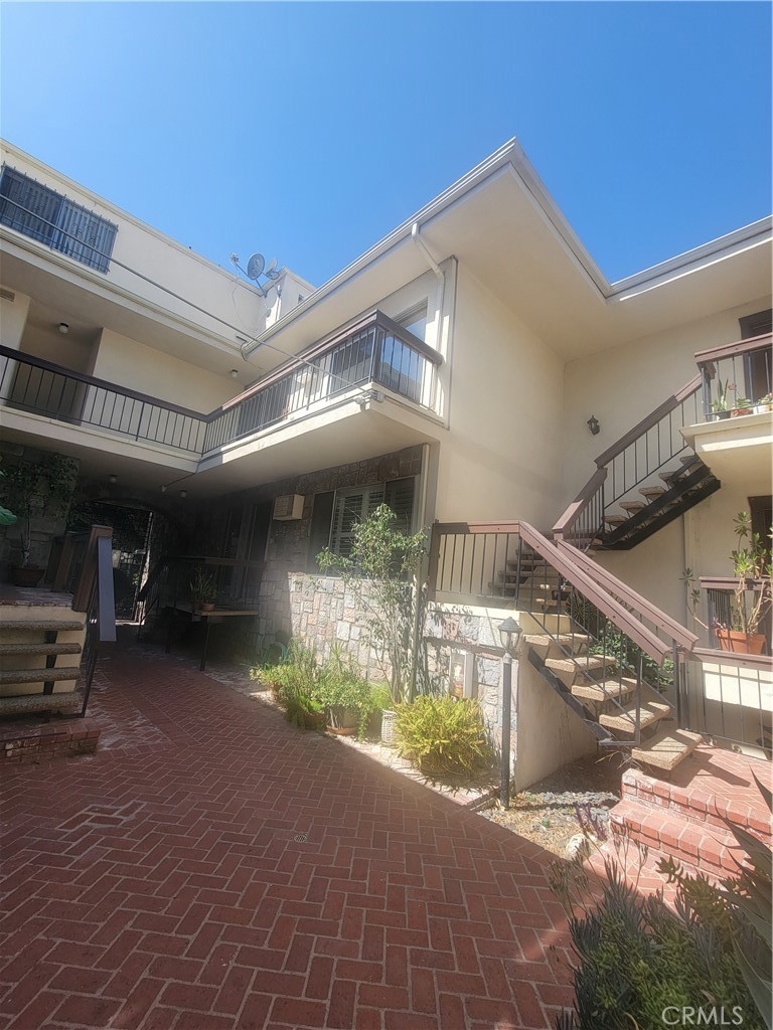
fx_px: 387
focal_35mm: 13
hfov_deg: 89.9
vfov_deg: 106.2
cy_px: 515
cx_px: 386
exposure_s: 1/724
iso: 50
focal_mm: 2.2
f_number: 2.2
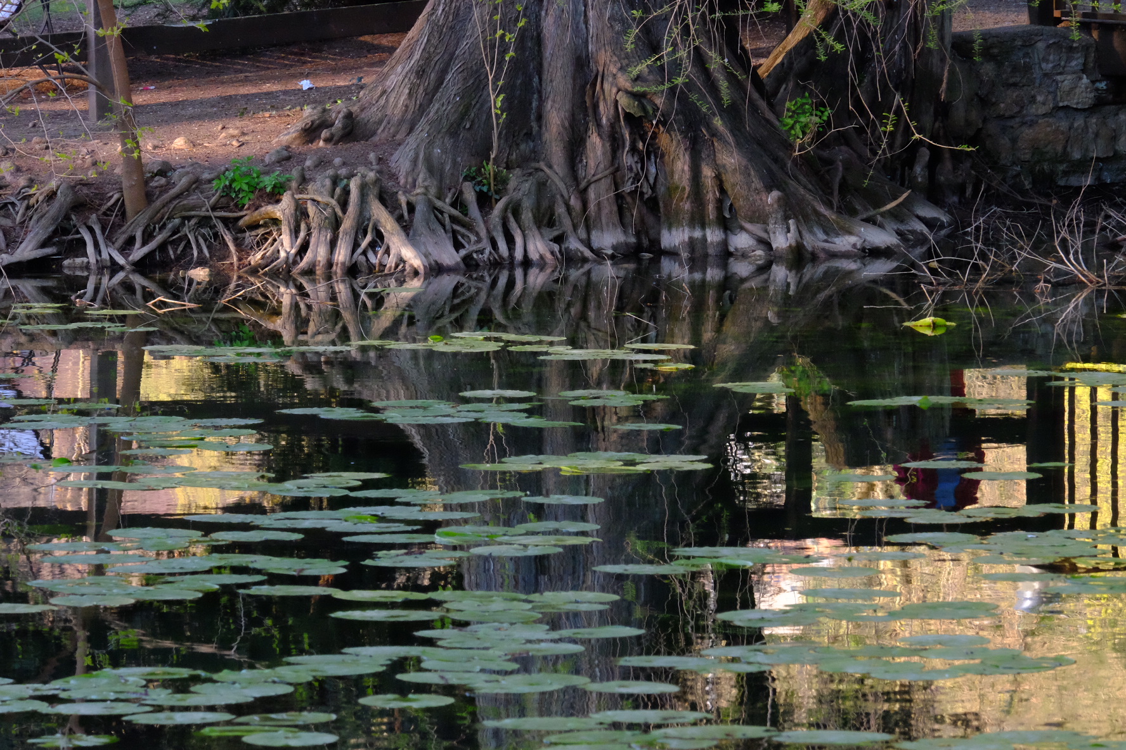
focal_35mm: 300
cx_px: 563
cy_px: 375
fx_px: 9383
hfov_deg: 6.9
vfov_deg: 4.6
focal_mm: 200
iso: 6400
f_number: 13
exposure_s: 1/400
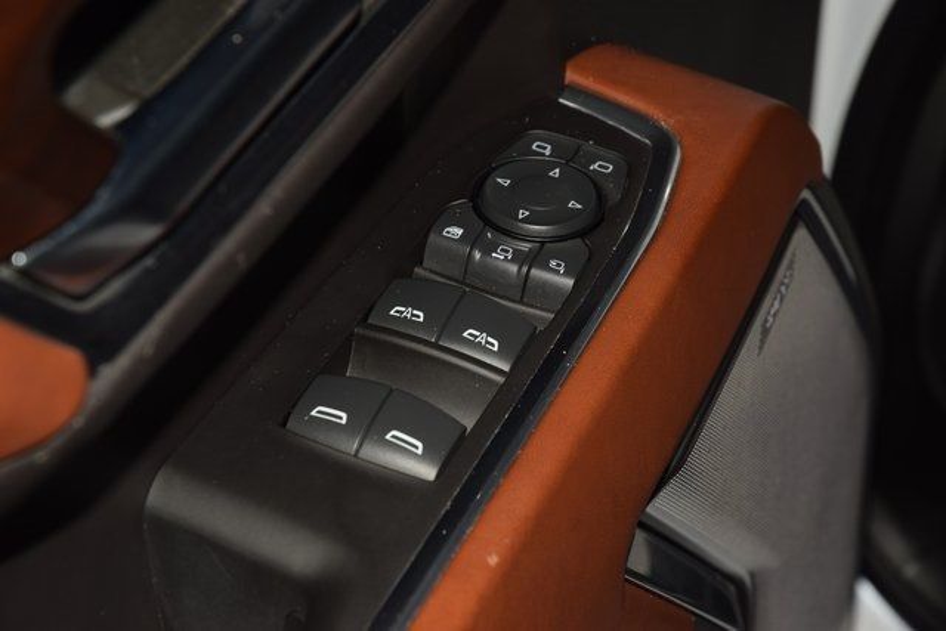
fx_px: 2760
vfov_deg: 13.0
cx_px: 473
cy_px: 316
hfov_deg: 19.5
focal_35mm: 105
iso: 100
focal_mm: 70
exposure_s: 1/125
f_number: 8
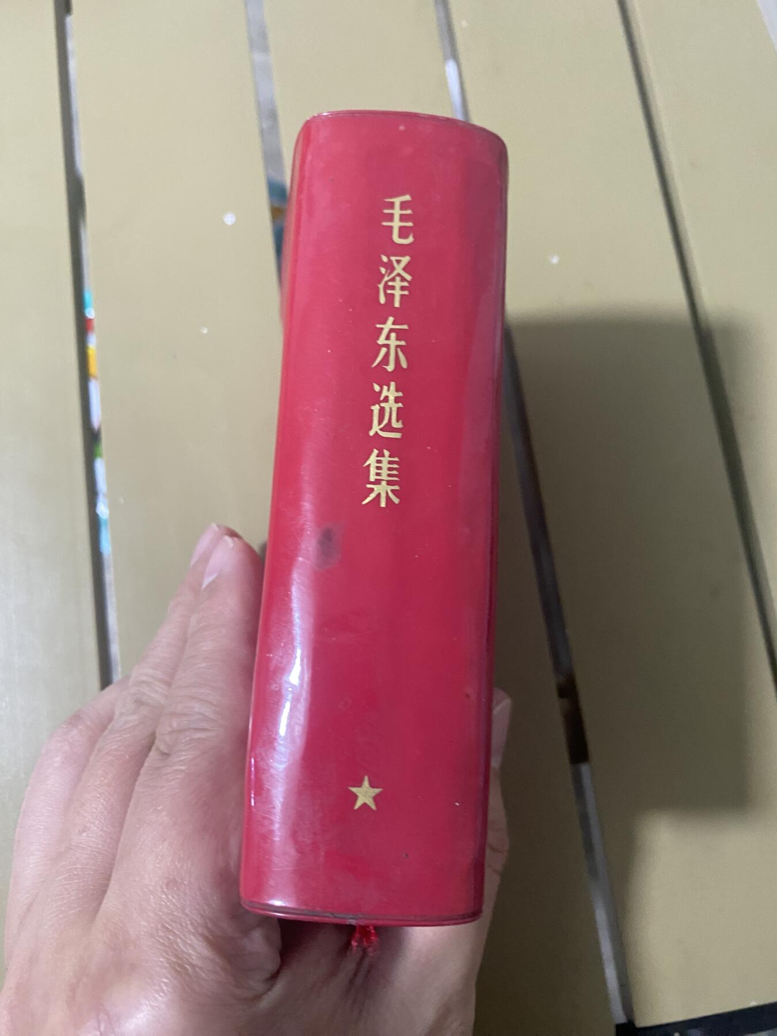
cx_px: 388
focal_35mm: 26
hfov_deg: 53.1
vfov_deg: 67.3
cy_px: 518
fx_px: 778
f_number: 1.8
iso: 400
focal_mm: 4.25
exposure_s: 1/50
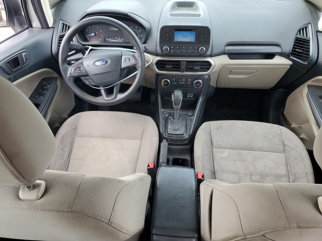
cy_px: 120
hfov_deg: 67.3
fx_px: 242
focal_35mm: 26
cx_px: 161
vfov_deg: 53.1
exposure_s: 1/169
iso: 50
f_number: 1.5
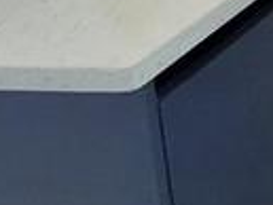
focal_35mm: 99
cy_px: -178
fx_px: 781
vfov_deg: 13.3
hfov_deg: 13.7
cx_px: 667
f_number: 2.2
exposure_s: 1/100
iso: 40
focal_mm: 1.64
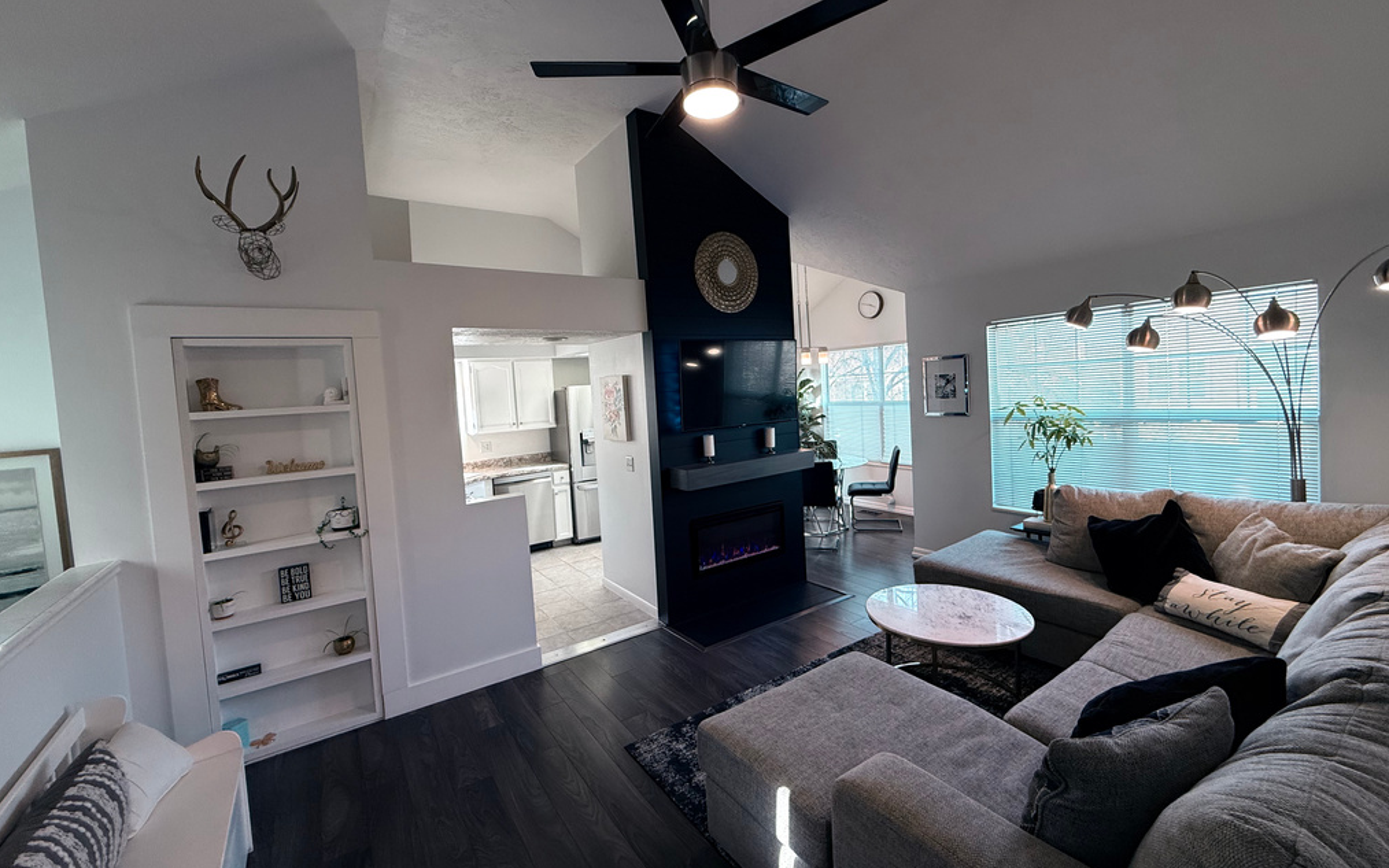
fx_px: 568
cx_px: 698
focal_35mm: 15
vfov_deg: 74.7
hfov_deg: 101.5
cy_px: 415
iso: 160
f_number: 2.2
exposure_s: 1/120
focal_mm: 2.22
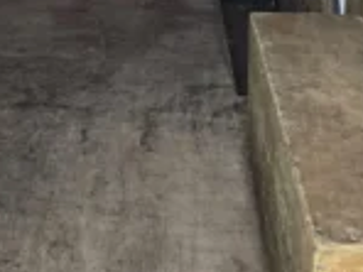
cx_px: -32
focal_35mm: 93
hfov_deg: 20.2
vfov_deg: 15.0
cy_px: -100
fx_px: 975
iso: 20
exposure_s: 1/50
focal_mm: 6.3
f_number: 1.7
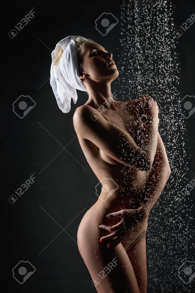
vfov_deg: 39.6
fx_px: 406
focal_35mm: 50
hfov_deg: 27.0
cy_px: 146
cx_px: 98
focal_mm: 50
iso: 250
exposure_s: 1/100
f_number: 7.1
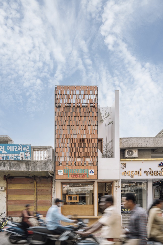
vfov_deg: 86.9
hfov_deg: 64.6
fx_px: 129
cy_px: 122
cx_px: 82
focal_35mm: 19
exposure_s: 1/13
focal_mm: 19
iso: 64
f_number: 10
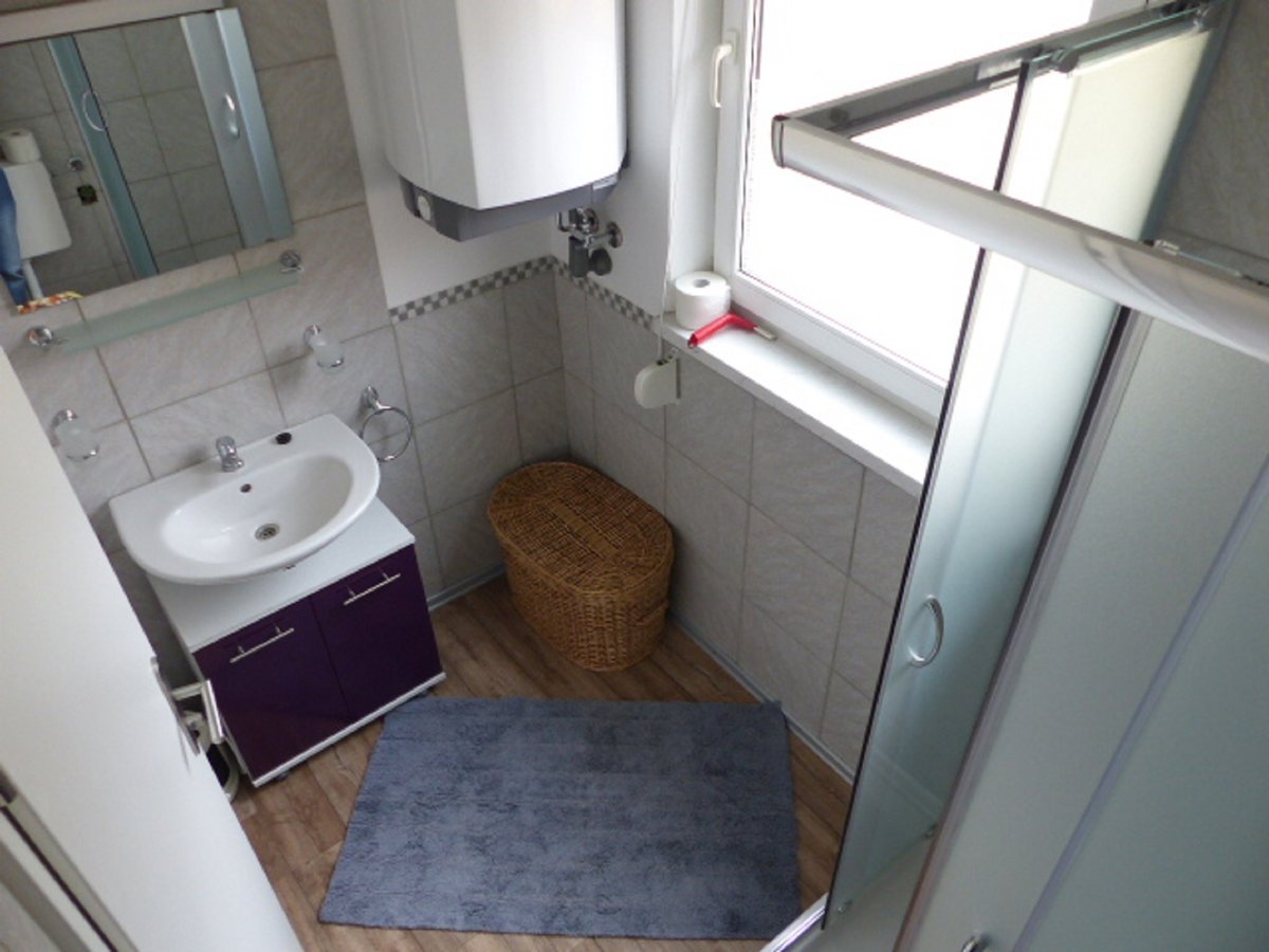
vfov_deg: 54.9
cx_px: 634
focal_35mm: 25
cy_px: 476
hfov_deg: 69.4
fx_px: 916
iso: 200
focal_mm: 4.5
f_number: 2.8
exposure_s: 1/60
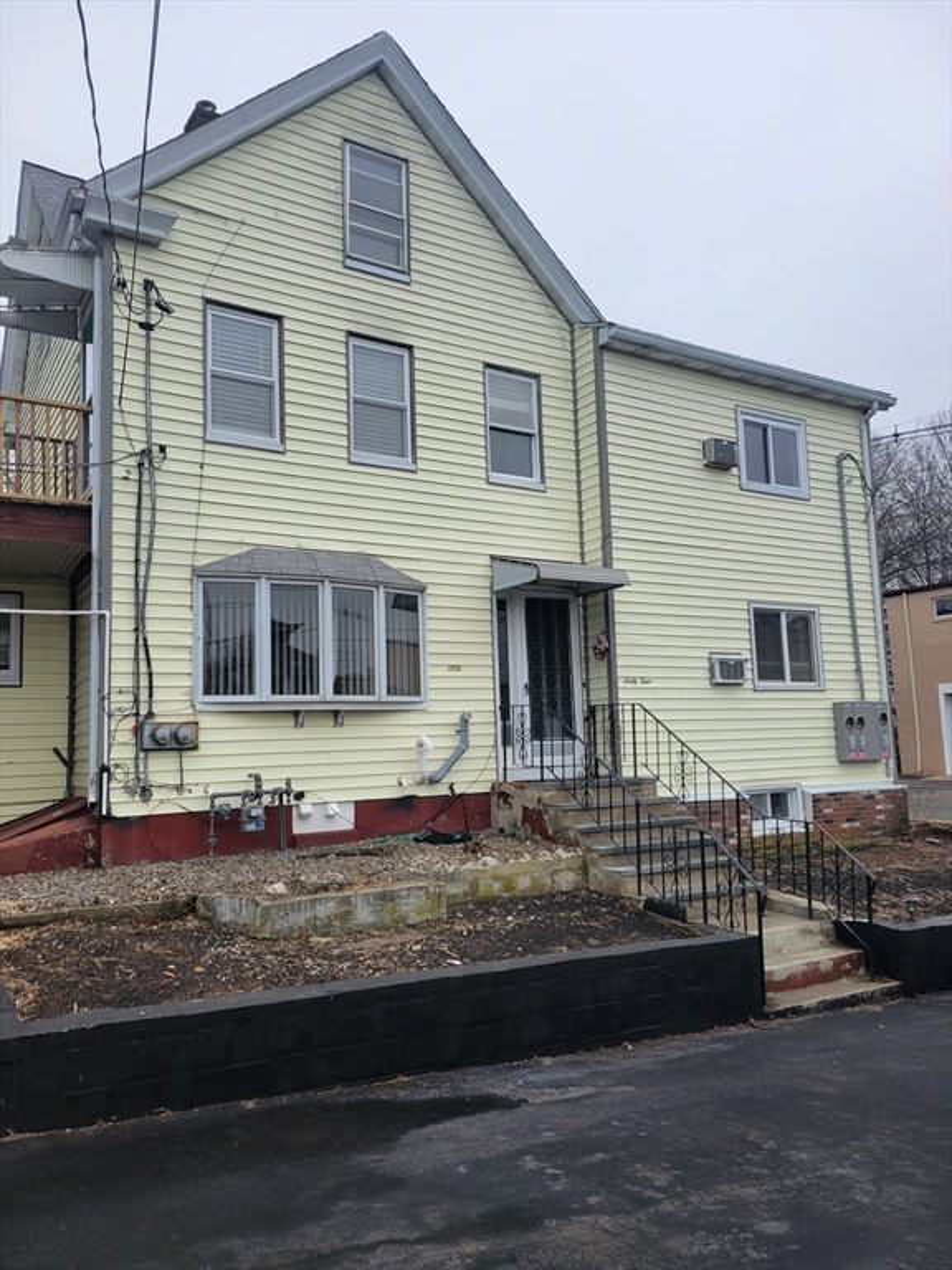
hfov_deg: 53.1
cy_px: 635
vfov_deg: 67.3
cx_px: 476
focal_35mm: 26
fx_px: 953
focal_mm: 5.4
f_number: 1.8
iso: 40
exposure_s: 1/1399
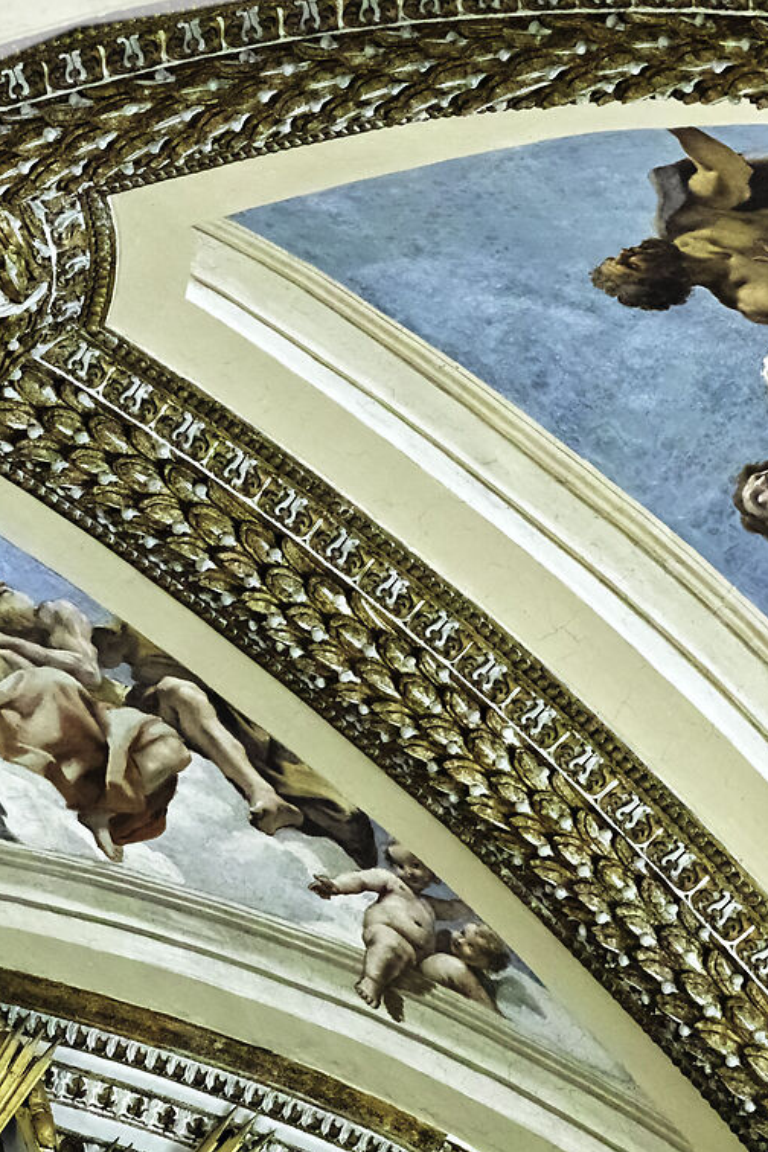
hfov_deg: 5.7
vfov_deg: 8.6
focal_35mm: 238
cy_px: 803
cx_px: -309
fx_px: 7615
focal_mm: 50
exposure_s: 1/60
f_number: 3.5
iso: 400
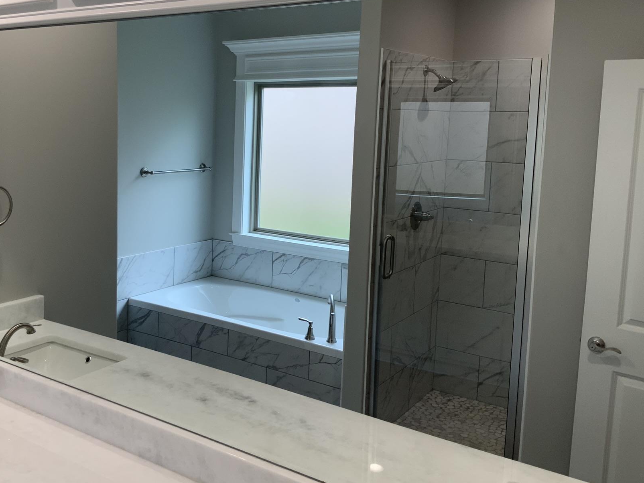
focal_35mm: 37
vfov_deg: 38.6
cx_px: 261
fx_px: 688
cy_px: 201
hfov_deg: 49.9
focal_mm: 3
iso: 64
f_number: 1.8
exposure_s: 1/120
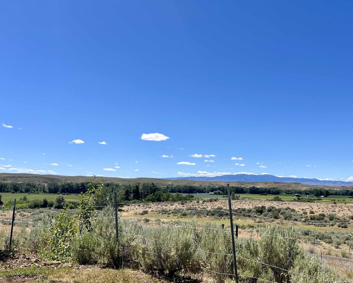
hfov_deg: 55.4
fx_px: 334
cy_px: 164
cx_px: 206
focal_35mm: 32
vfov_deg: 45.6
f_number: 1.5
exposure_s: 1/5319
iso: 50
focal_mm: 5.7
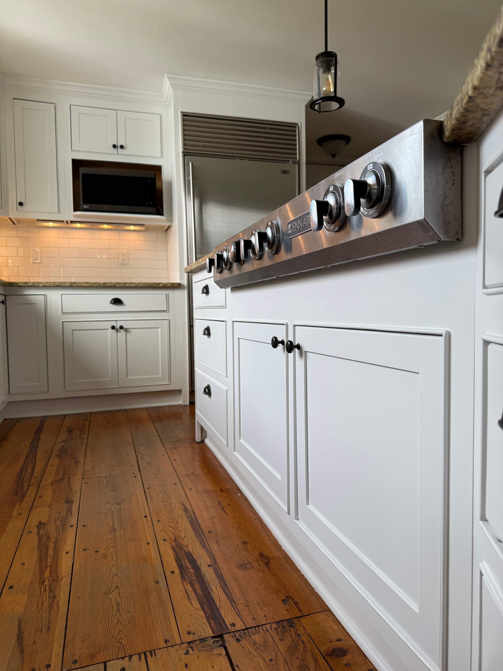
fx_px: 465
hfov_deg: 56.8
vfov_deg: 71.6
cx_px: 252
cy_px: 336
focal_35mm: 24
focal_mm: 6.76
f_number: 1.78
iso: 50
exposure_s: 1/132
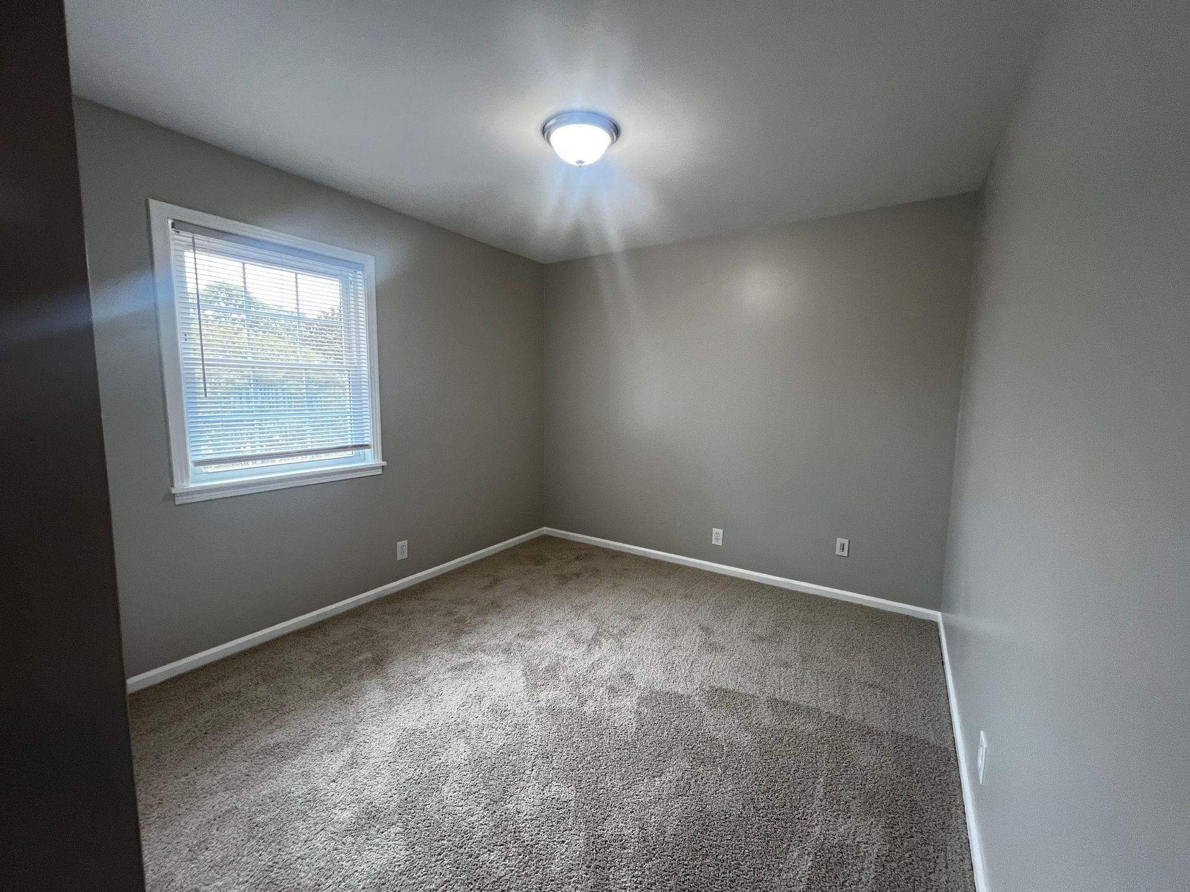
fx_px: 447
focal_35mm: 13
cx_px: 595
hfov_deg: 106.2
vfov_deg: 89.9
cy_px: 446
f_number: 1.8
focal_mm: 1.57
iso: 200
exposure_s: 1/120
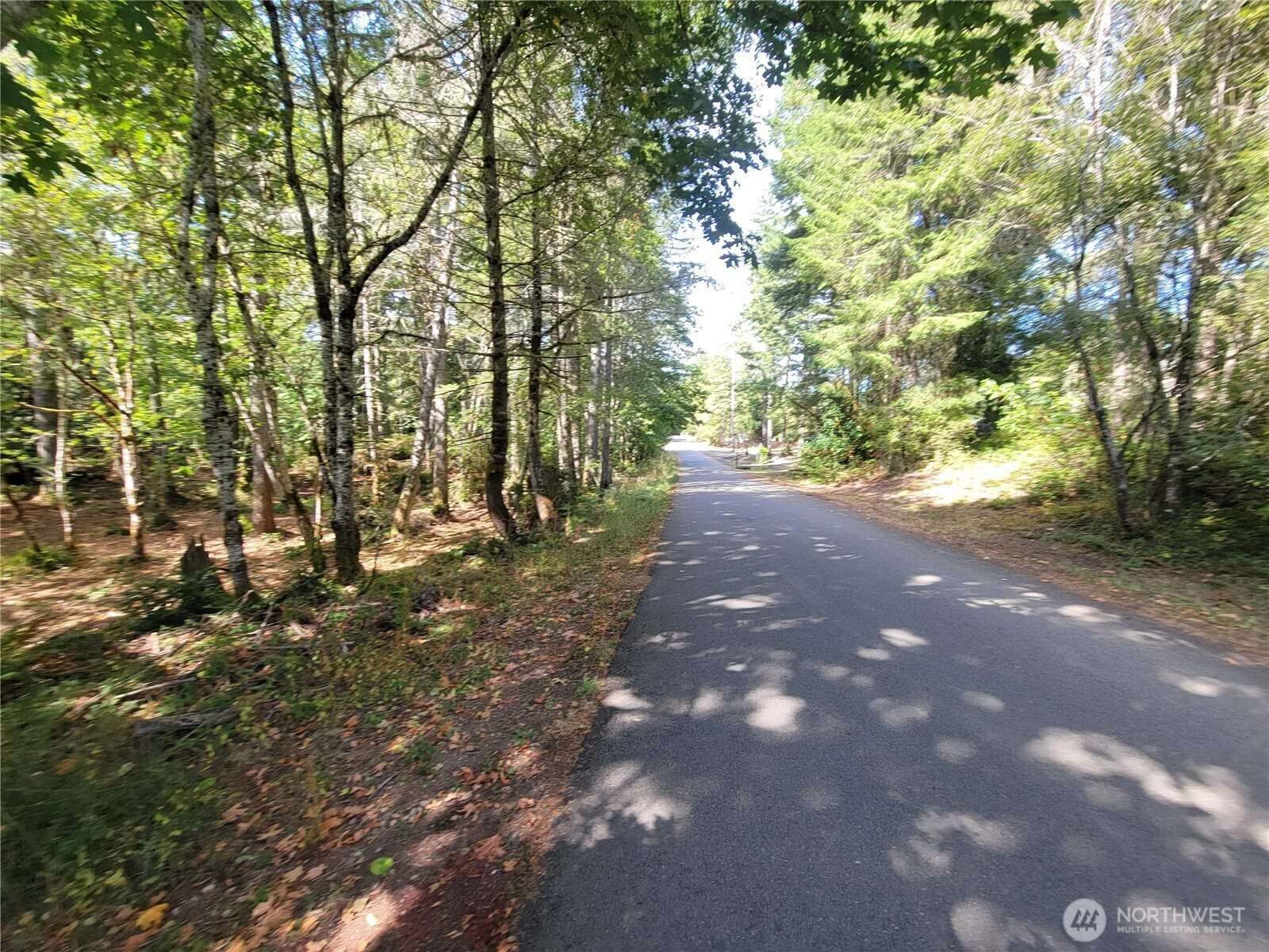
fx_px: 477
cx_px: 634
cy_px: 476
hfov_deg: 106.2
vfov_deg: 89.9
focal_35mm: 13
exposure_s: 1/131
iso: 50
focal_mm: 2.2
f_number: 2.2
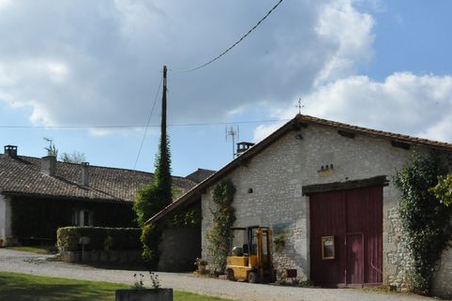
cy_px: 200
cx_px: 241
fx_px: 791
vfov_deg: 21.5
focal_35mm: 63
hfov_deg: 31.9
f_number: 20
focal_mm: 38
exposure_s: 1/1600
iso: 4000
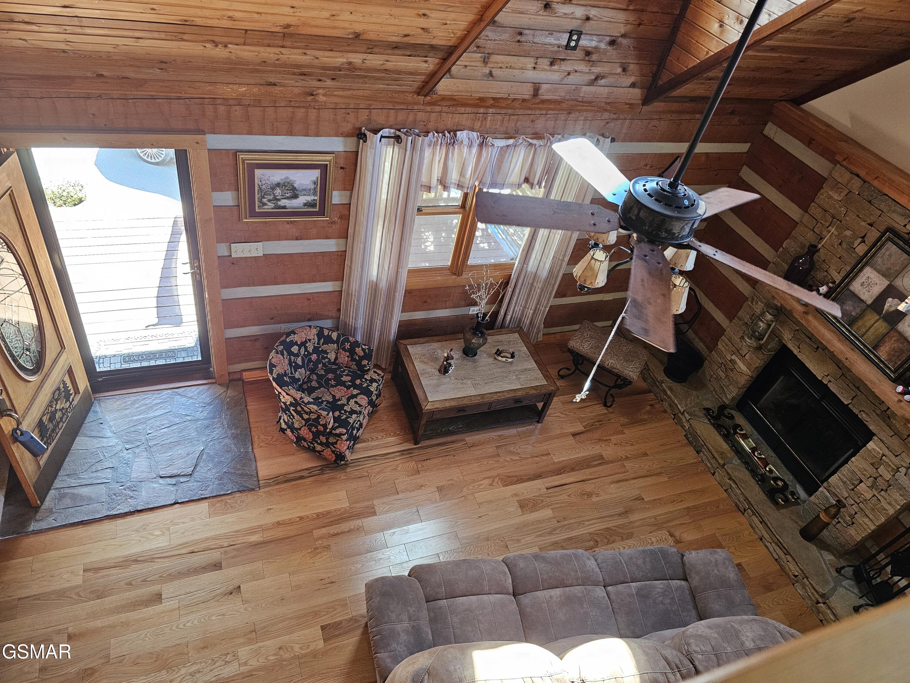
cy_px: 342
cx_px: 455
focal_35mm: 23
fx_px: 605
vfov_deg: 58.9
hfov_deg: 73.9
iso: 640
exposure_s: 1/170
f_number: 1.7
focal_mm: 6.3
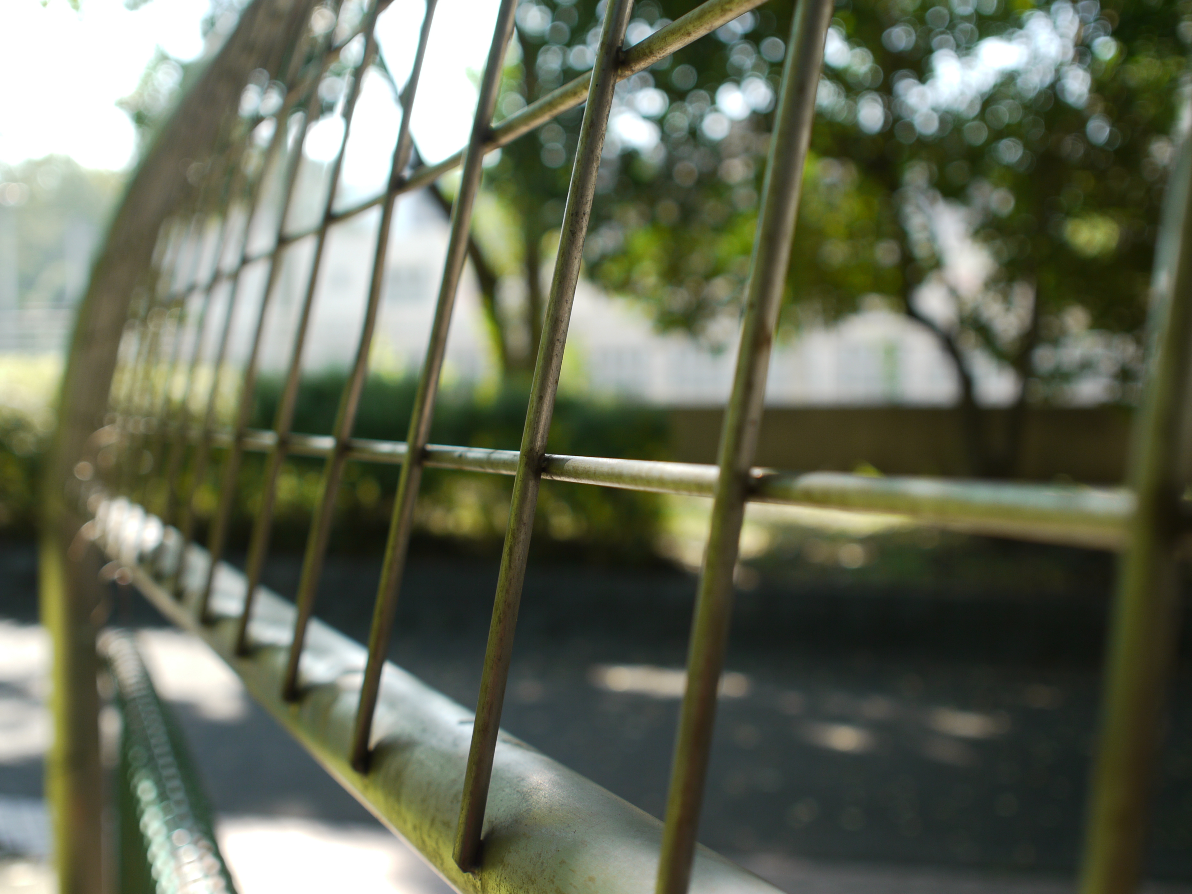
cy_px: 474
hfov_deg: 45.7
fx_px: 1412
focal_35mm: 41
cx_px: 556
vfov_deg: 35.1
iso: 100
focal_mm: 17
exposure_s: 1/320
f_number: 2.8
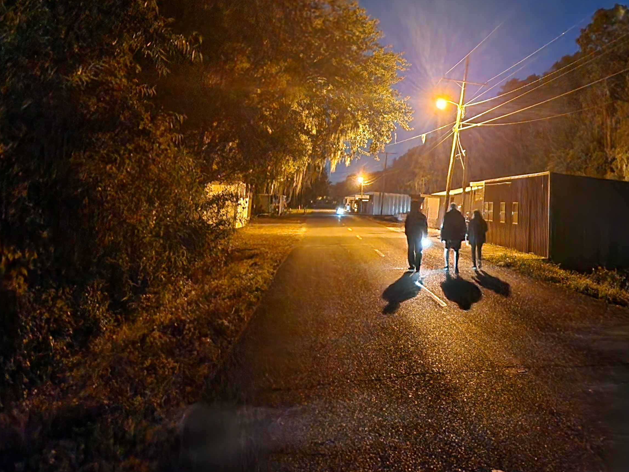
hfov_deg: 44.2
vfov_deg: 34.4
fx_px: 727
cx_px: 517
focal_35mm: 40
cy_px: 68
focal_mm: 5.4
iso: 2000
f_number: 1.8
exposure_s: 1/5.48
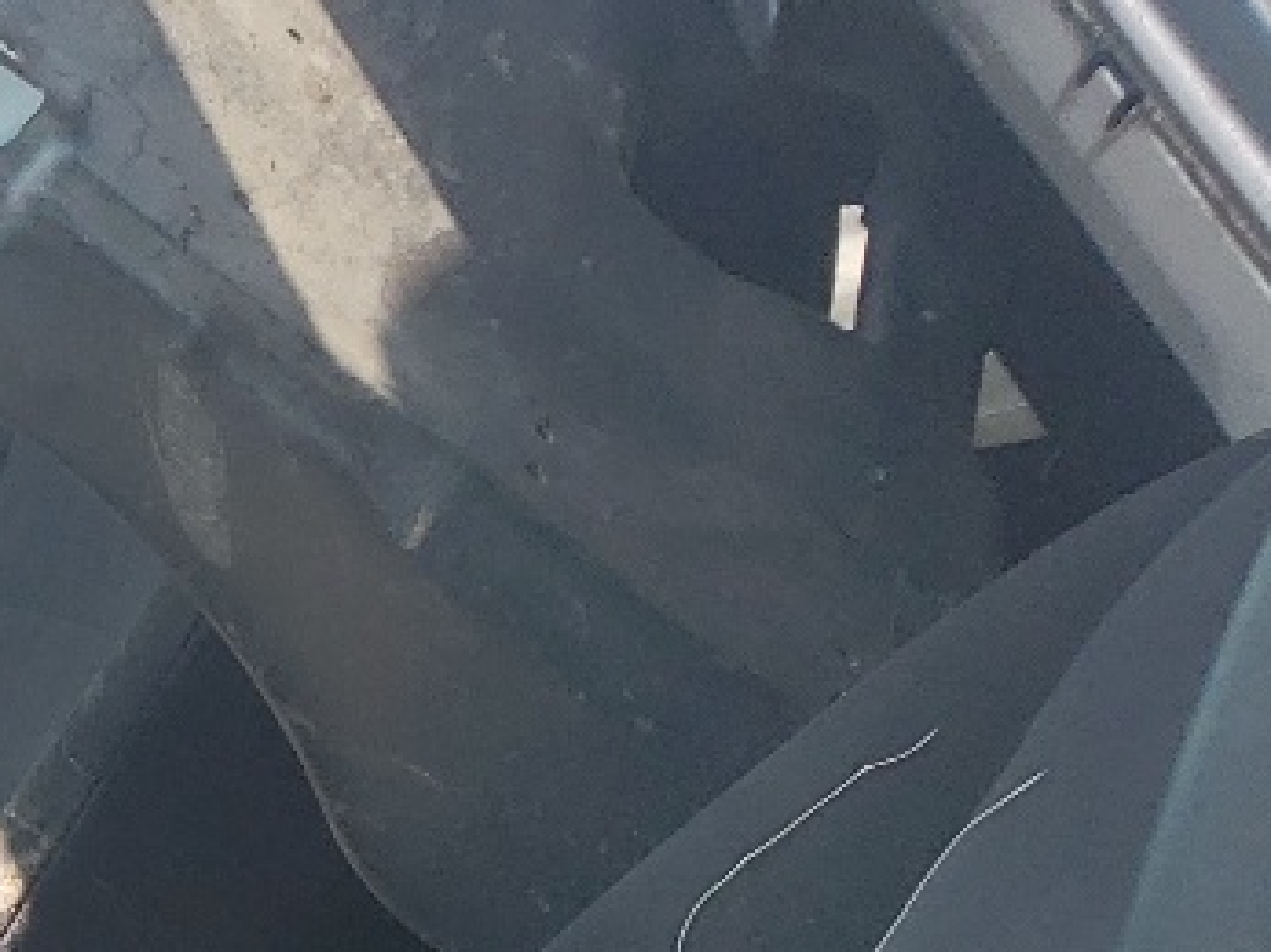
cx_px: -1505
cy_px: 1728
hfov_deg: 13.4
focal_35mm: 120
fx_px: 4405
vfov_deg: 11.4
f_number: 1.5
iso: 50
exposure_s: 1/385
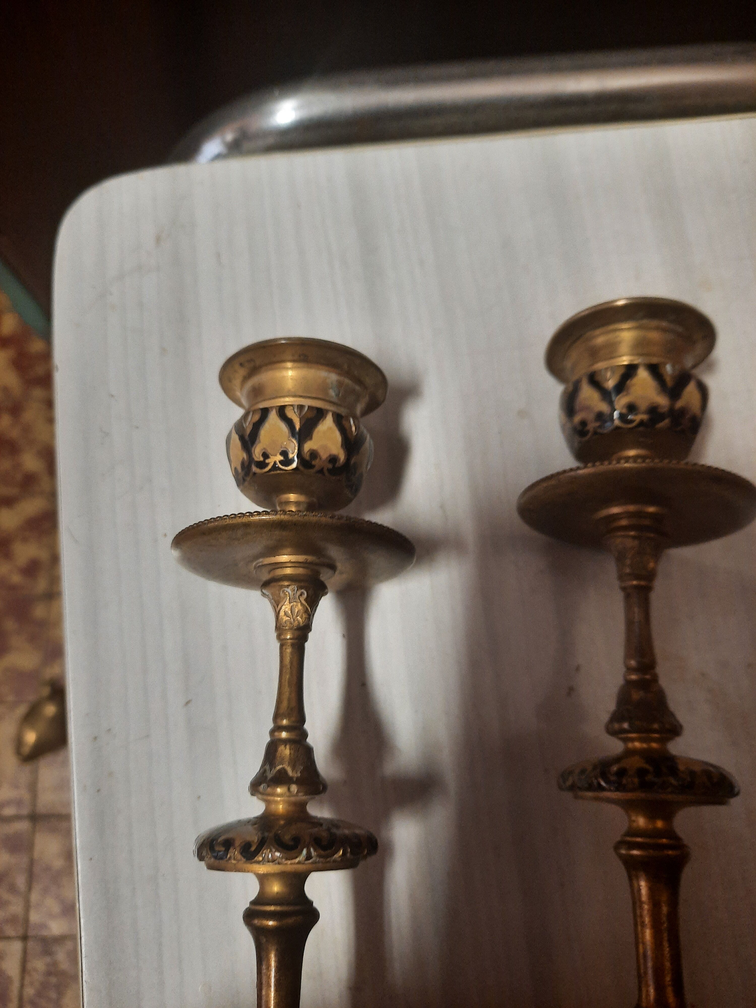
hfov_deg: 54.9
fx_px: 728
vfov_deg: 69.4
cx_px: 378
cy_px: 504
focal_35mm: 25
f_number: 2
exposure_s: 1/33
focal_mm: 4.6
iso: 250
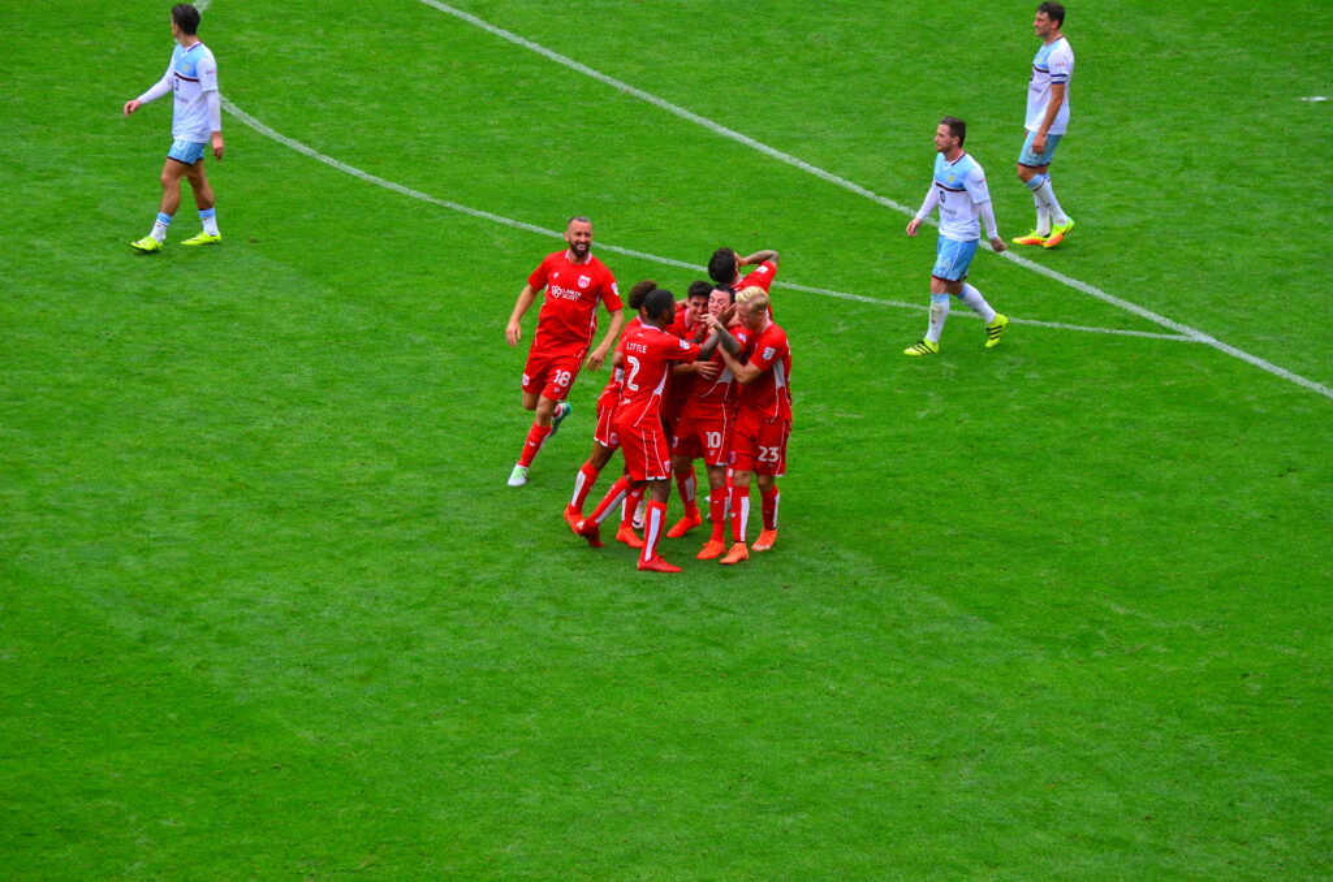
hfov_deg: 8.1
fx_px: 9422
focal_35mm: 255
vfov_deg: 5.4
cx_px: 666
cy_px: 441
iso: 1800
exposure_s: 1/2000
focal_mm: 170
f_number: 5
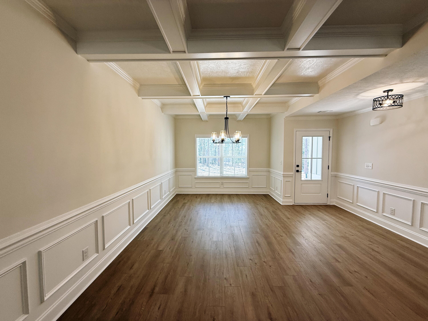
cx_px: 214
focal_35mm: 14
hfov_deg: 102.1
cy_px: 160
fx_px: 173
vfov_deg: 85.7
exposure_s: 1/120
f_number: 2.2
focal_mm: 2.22
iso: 80
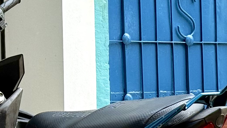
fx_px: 1222
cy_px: 130
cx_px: 122
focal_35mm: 203
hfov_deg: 10.6
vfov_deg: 6.0
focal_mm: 6.76
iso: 100
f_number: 1.78
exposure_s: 1/469
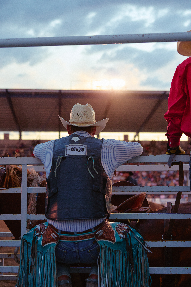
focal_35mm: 70
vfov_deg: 28.8
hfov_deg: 19.5
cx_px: 96
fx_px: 557
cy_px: 144
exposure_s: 1/320
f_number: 4.5
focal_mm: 70
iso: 3200
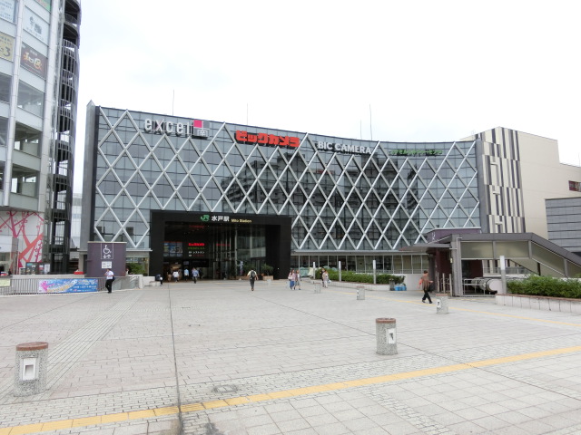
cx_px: 290
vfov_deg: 54.9
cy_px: 218
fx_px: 420
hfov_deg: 69.4
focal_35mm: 25
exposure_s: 1/320
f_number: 3.5
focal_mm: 4.5
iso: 80
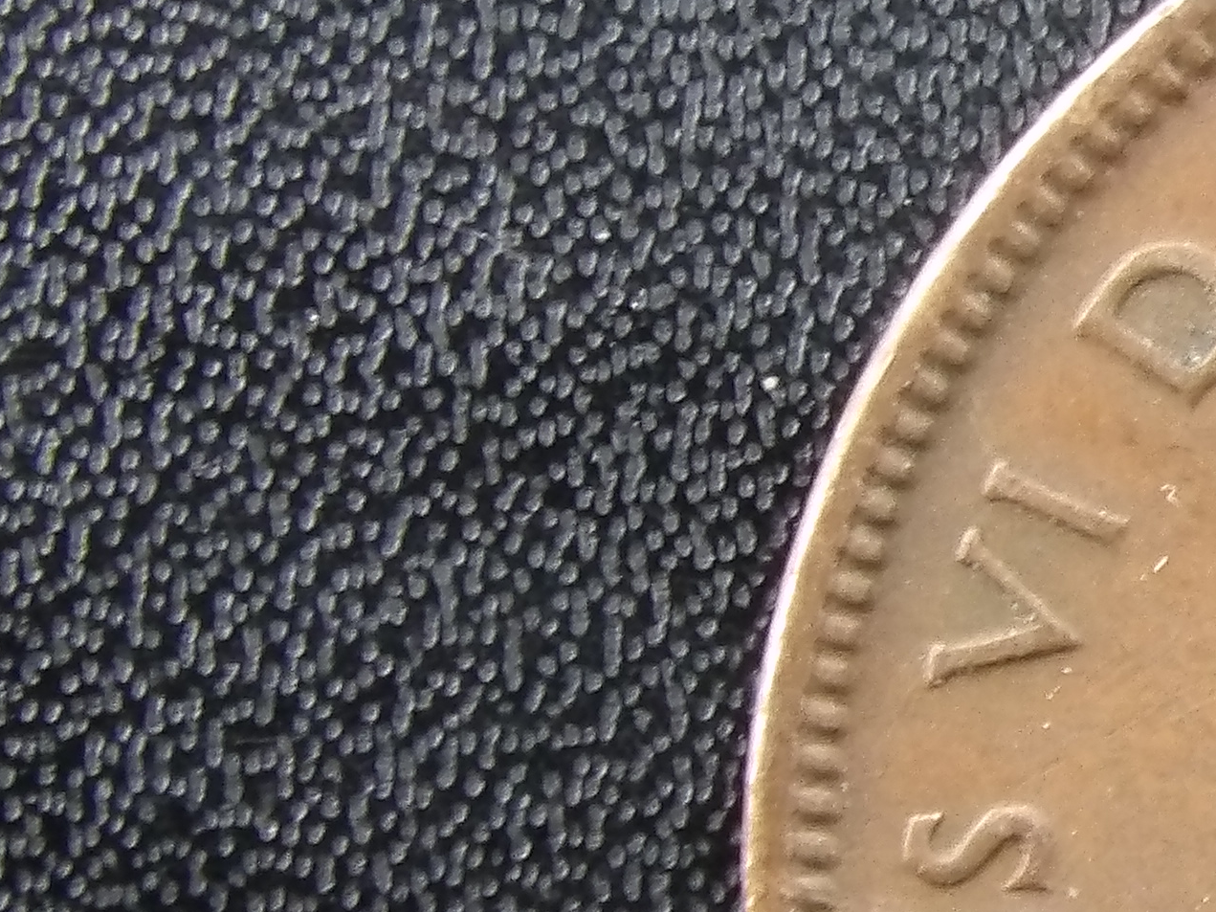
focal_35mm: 208
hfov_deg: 9.2
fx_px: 7306
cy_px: 833
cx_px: 1935
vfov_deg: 7.1
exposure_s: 1/15
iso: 319
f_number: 5.3
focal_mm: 9.2
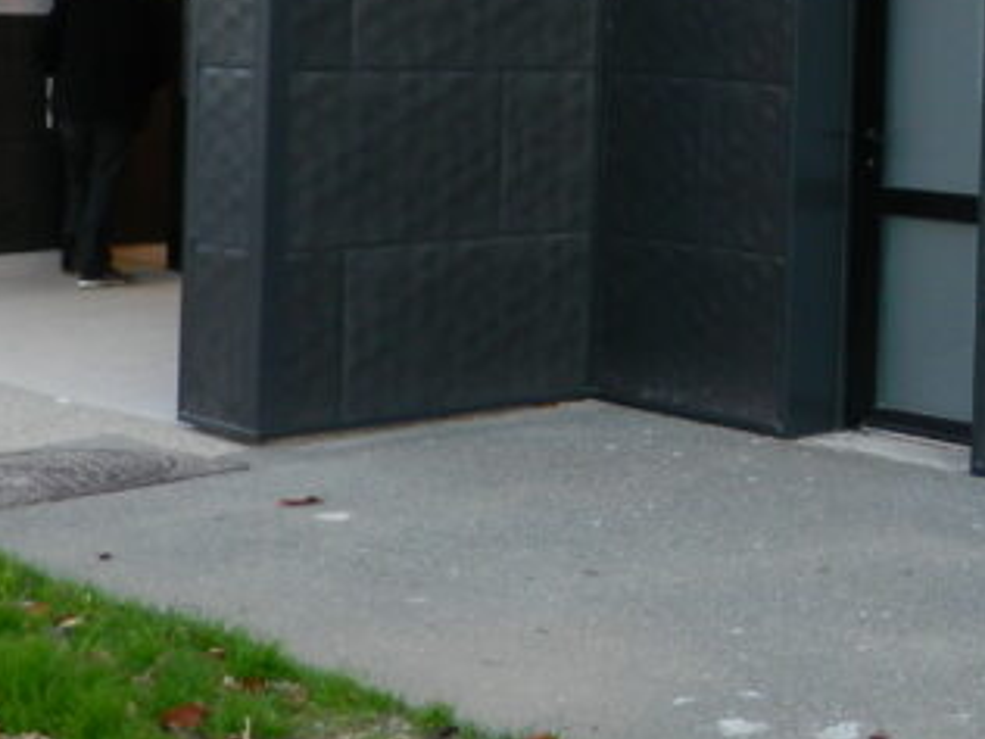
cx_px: 1272
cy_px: 53
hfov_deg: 21.8
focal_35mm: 81
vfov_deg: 17.9
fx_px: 2305
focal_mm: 4.5
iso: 80
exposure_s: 1/40
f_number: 3.1
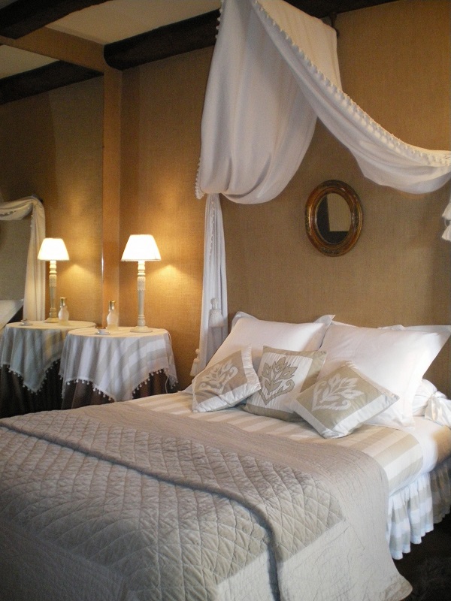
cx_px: 226
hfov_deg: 39.7
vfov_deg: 51.4
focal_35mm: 36
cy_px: 300
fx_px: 625
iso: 640
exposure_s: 1/50
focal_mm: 6.3
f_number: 3.1
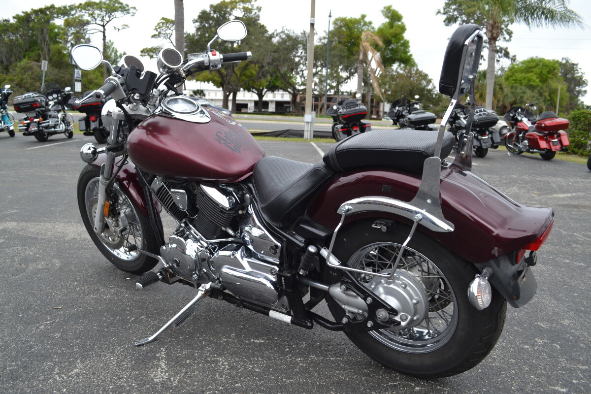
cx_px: 296
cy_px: 197
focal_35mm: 30
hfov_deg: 61.9
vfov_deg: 43.6
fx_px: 492
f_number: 5.6
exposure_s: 1/125
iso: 250
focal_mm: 20
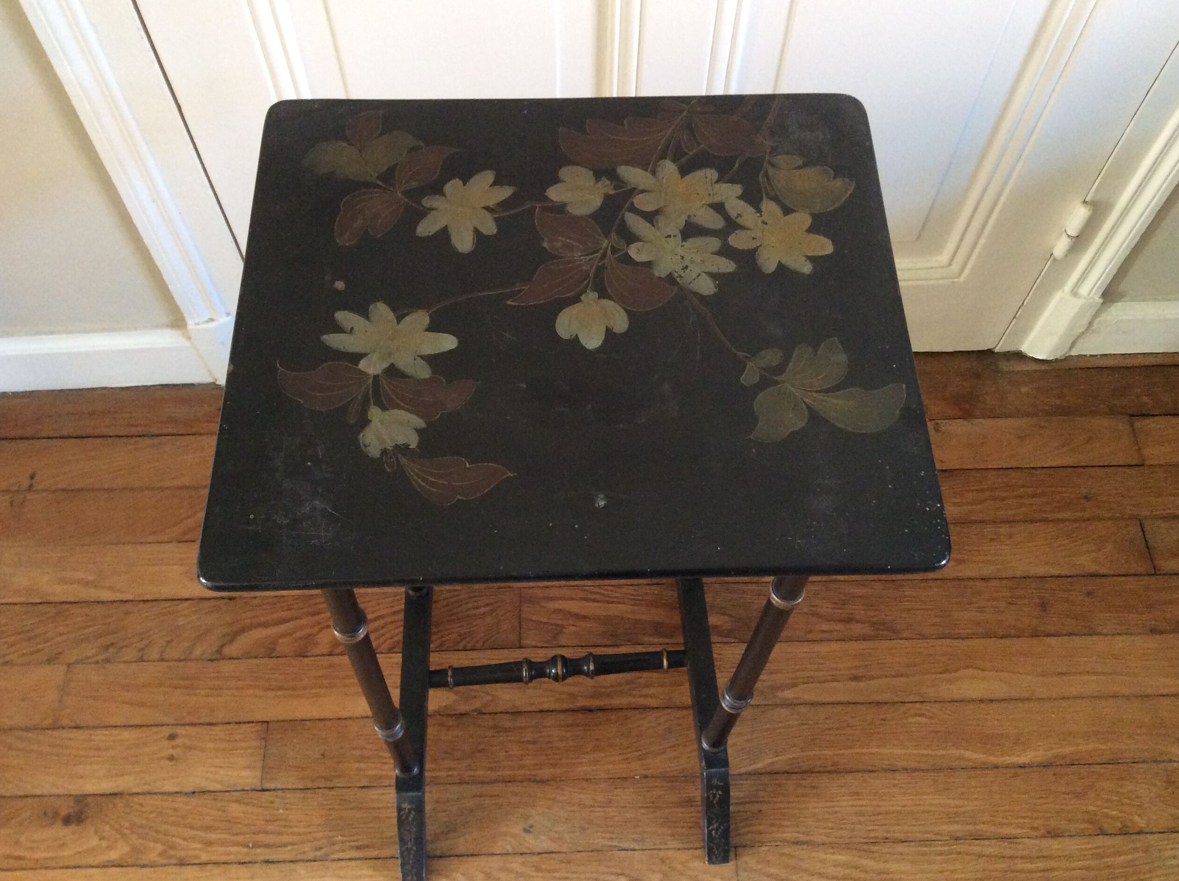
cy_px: 440
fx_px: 1122
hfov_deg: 55.4
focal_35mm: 33
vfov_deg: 42.8
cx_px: 588
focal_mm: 3.3
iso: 200
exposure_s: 1/25
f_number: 2.4
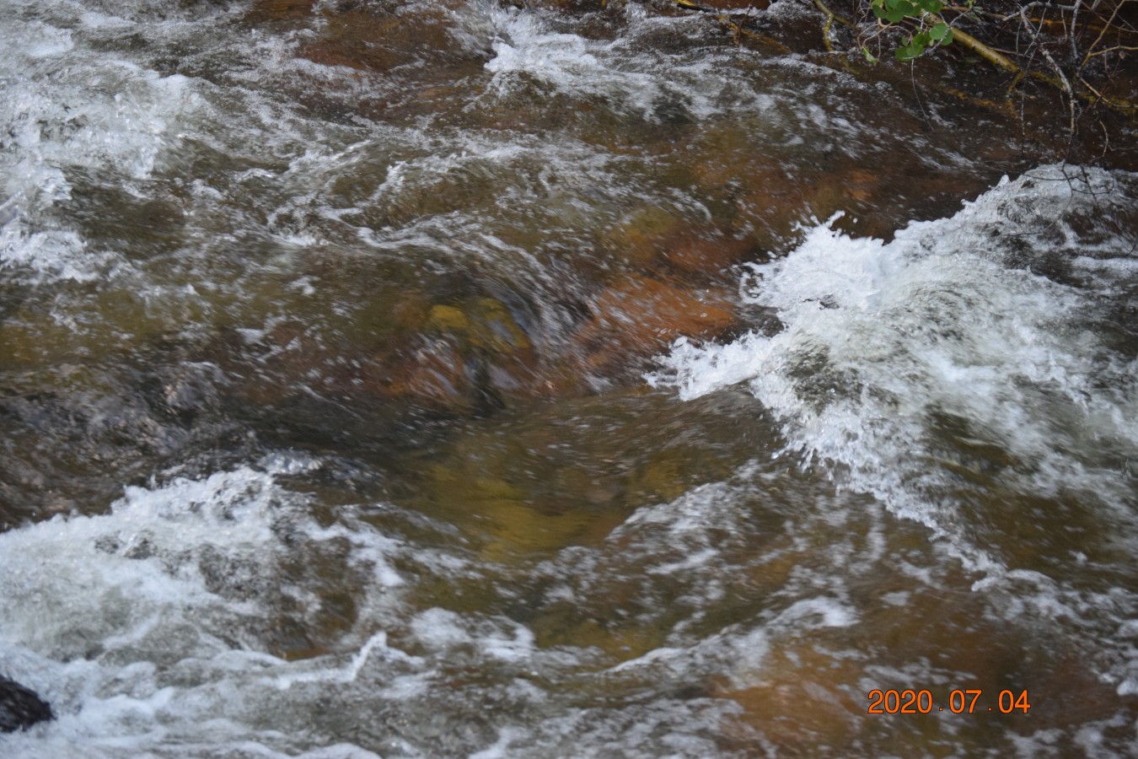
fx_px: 4030
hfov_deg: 16.1
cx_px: 569
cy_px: 380
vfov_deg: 10.8
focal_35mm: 128
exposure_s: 1/125
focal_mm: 85
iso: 1400
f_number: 4.5
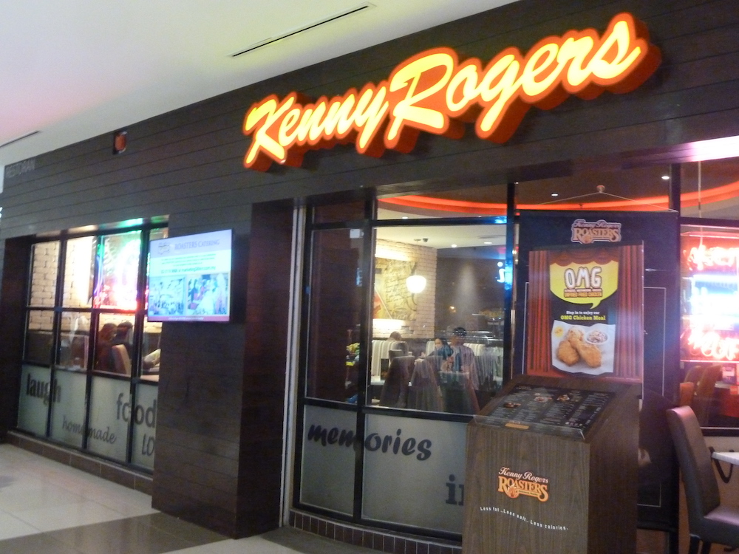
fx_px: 747
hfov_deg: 52.6
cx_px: 370
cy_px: 277
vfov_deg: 40.7
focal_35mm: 35
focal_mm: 5.7
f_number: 3.5
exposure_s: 1/13
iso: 800
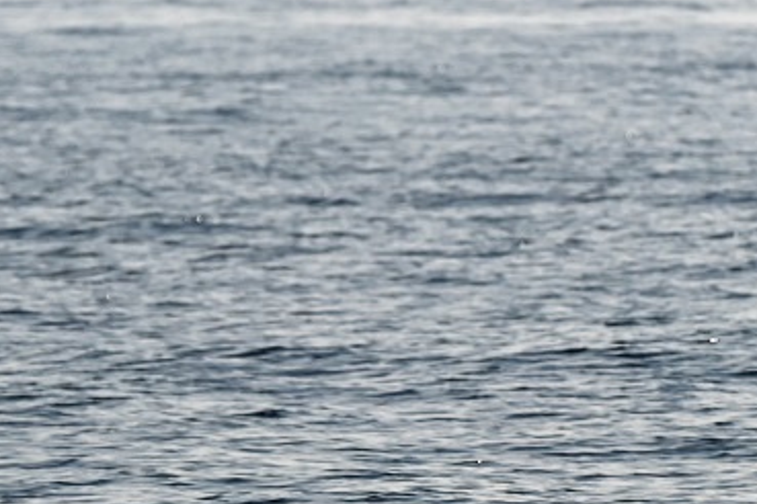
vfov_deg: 2.1
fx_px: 13709
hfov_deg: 3.2
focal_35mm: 652
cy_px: 233
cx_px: 562
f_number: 6.3
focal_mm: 185
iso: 100
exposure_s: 1/1250
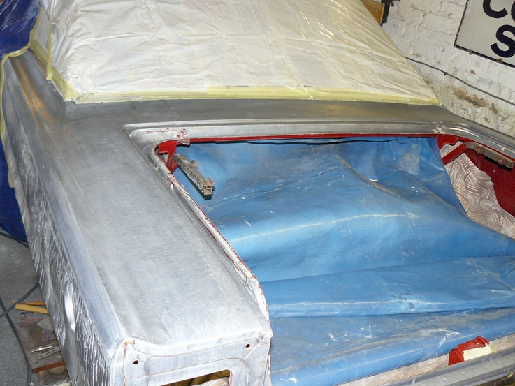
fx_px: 536
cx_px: 258
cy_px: 193
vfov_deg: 39.7
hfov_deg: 51.3
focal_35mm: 36
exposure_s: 1/30
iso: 160
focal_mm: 6
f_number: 2.8
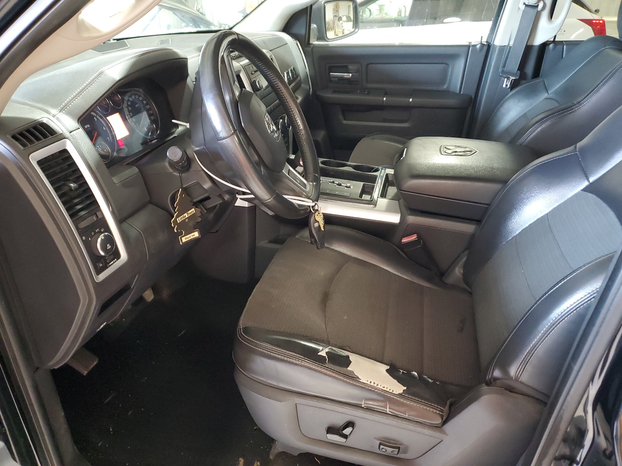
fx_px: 467
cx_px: 311
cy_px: 233
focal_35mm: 26
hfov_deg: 67.3
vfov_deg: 53.1
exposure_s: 1/40
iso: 322
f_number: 1.5
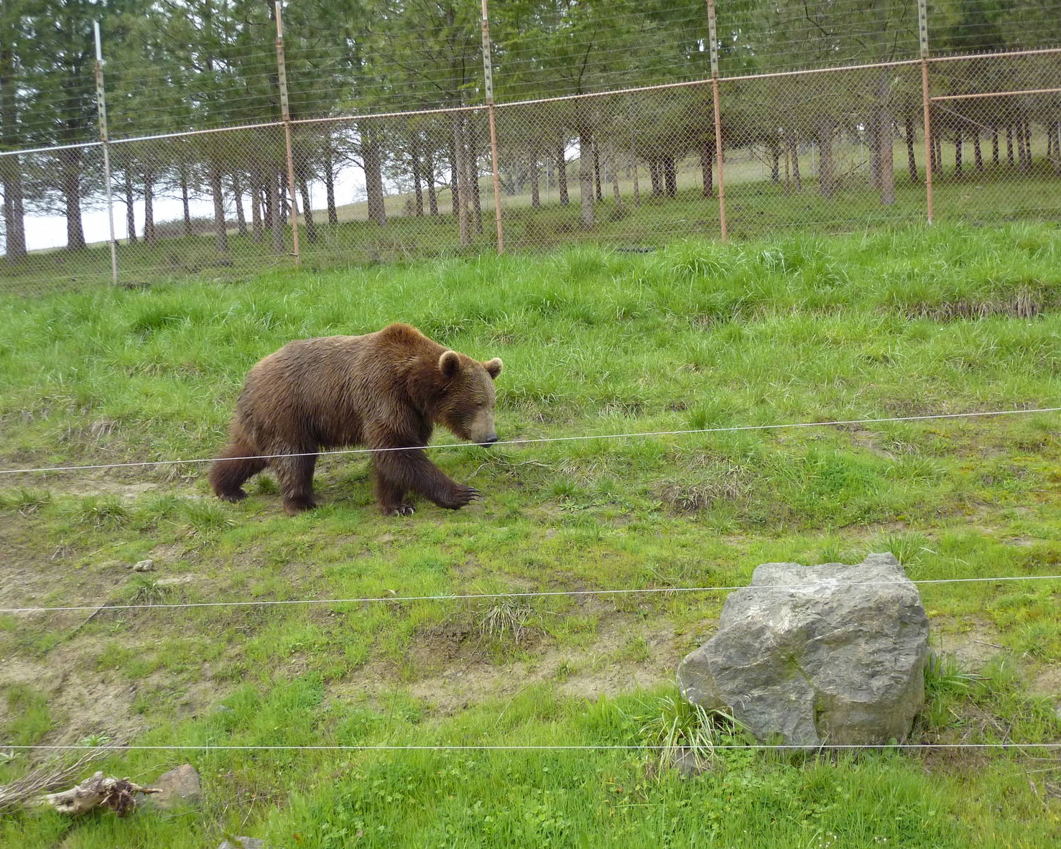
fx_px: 1162
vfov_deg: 40.1
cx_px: 560
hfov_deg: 49.1
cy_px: 425
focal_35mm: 37
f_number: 3.5
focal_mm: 5.7
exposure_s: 1/500
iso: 250
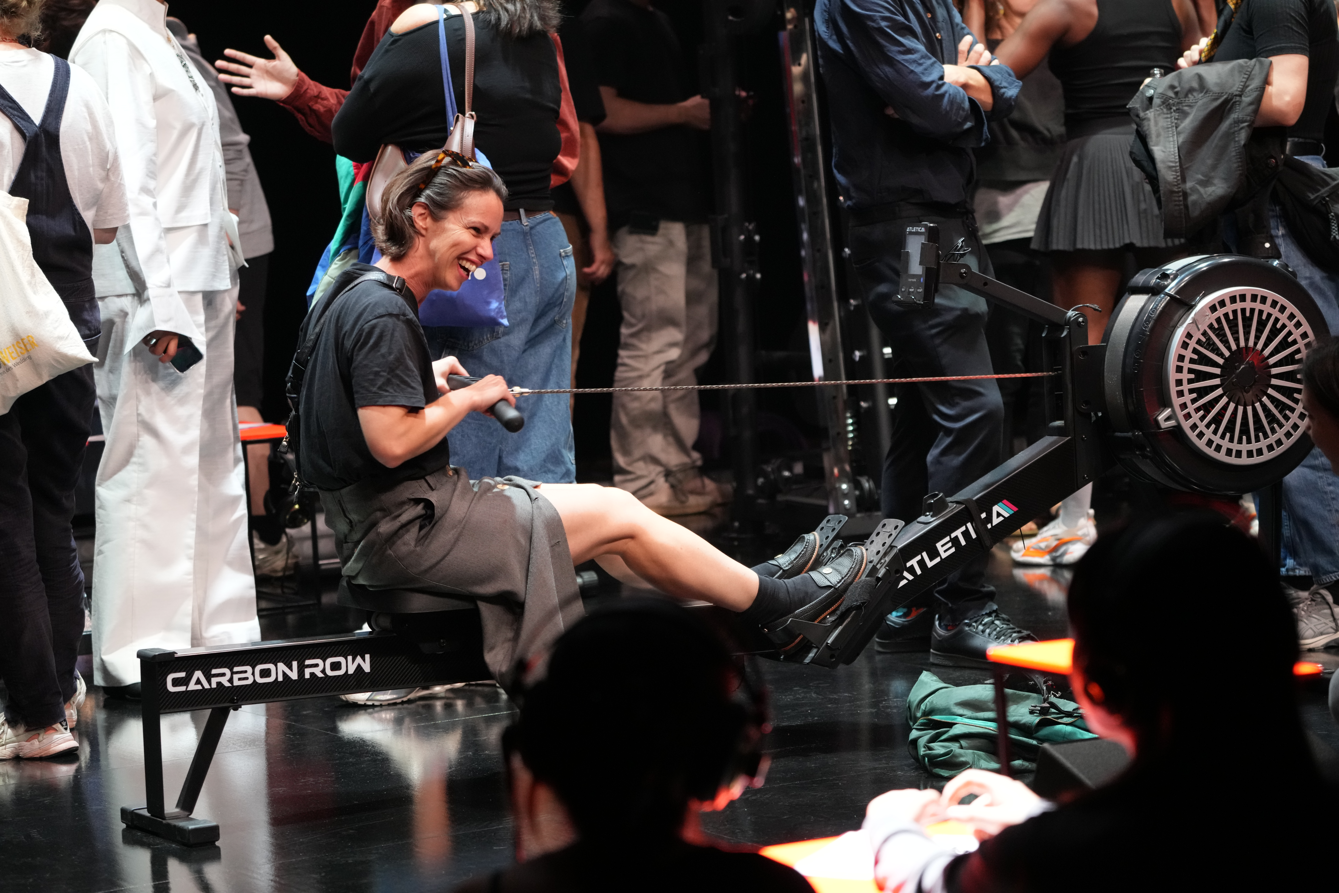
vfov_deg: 11.6
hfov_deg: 17.3
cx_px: 670
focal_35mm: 118
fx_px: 4389
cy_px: 446
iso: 5000
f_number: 5
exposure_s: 1/200
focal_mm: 118
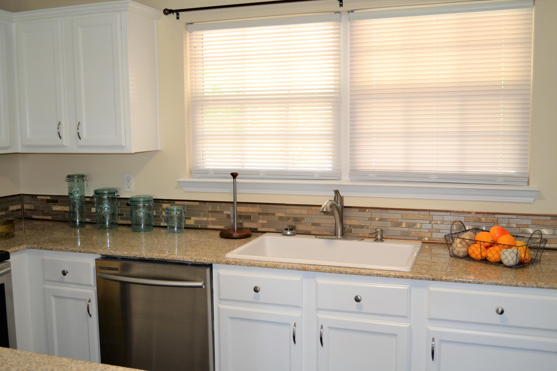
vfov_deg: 36.9
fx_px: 557
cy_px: 186
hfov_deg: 53.1
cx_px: 278
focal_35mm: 36
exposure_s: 1/60
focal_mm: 24
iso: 500
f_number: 4
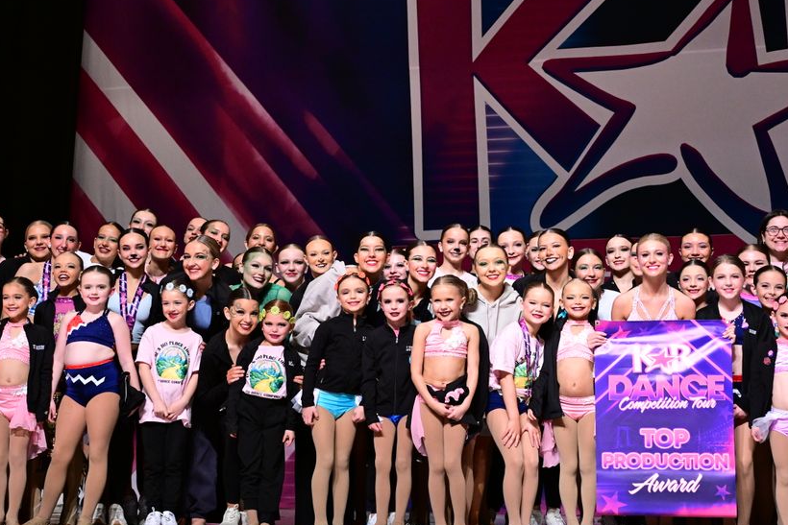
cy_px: 251
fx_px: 1401
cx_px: 357
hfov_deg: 31.4
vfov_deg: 21.2
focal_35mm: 64
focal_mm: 35
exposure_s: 1/1000
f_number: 3.2
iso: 3200
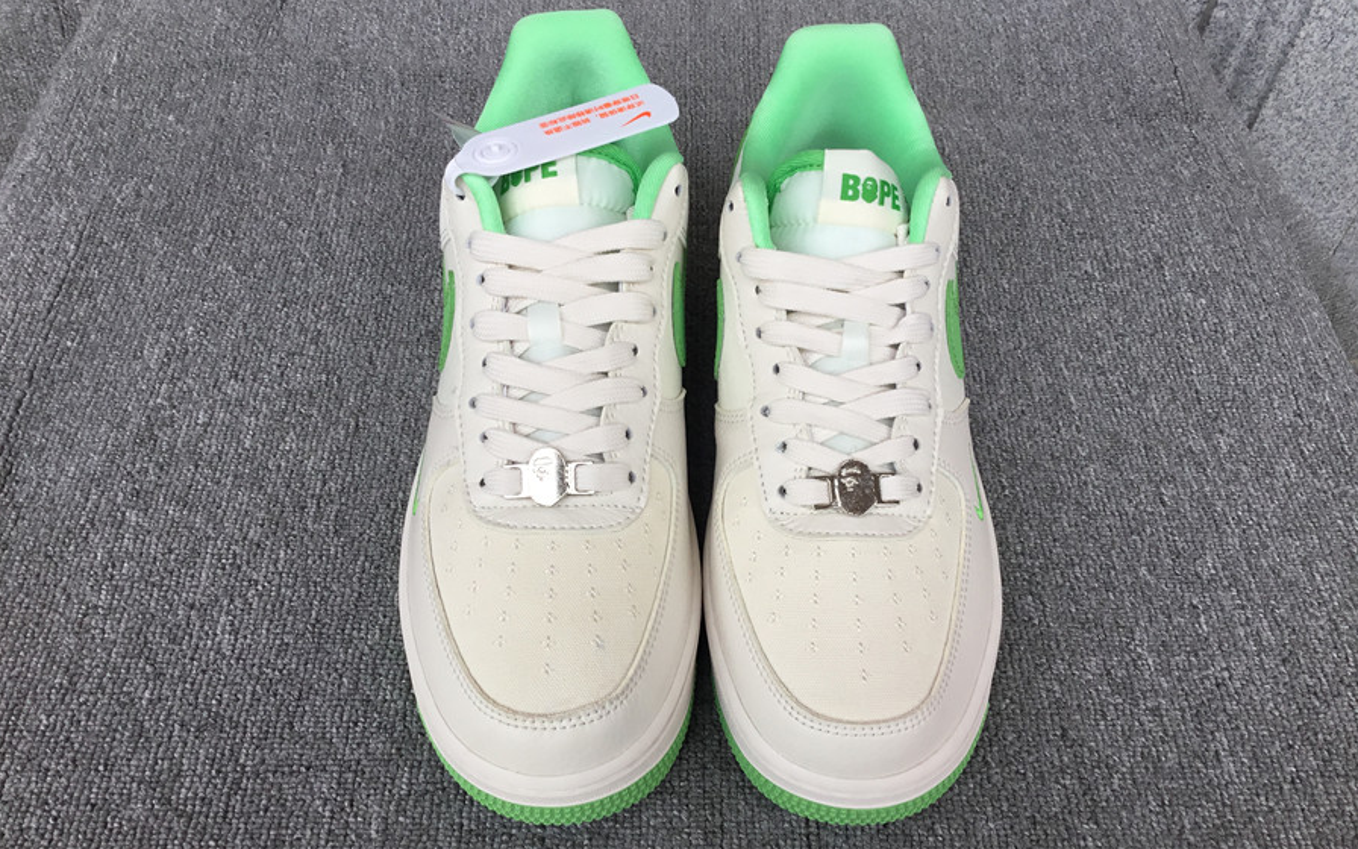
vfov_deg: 38.3
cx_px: 679
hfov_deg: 58.1
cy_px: 436
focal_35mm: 33
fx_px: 1221
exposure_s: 1/342
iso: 25
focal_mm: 3.3
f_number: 2.4
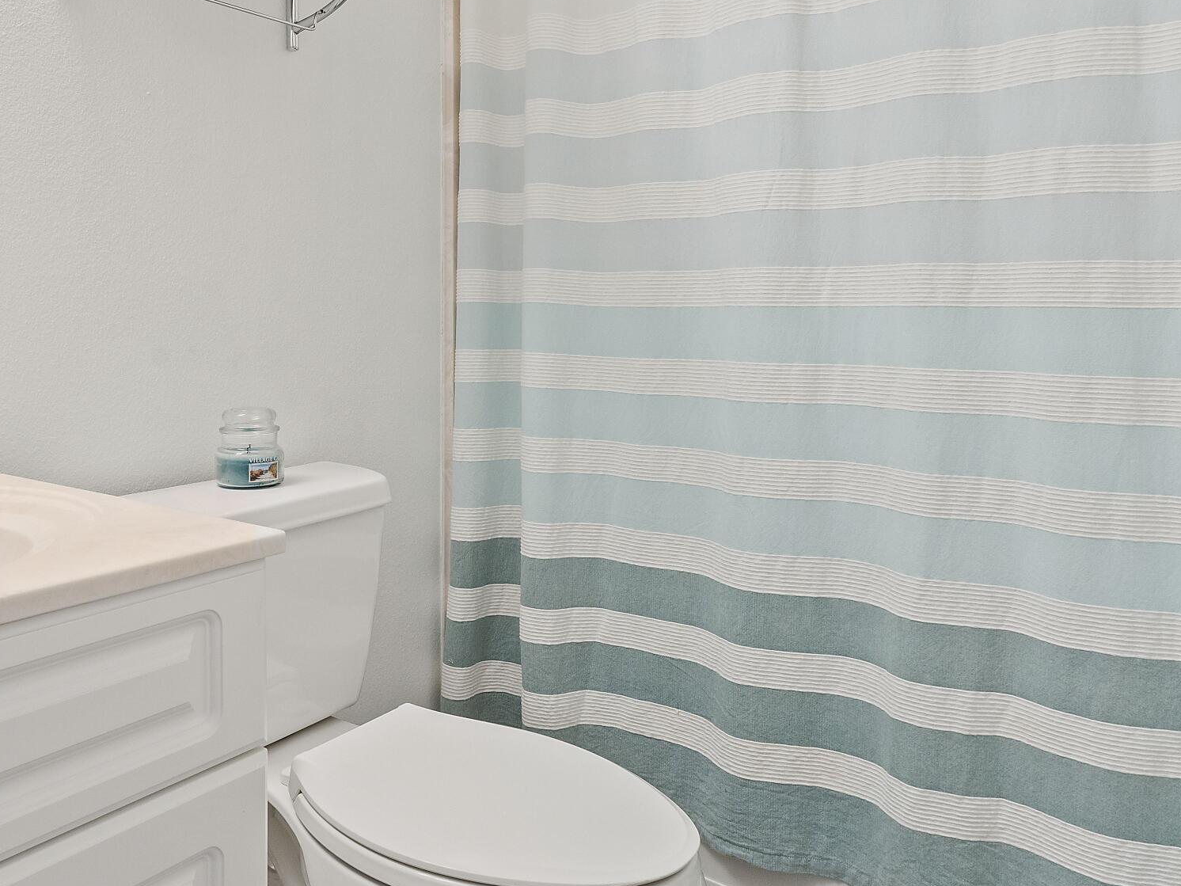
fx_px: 1039
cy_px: 311
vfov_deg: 45.6
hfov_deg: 57.8
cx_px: 383
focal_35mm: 30
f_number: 8
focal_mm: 10.5
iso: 400
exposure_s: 1/1.25
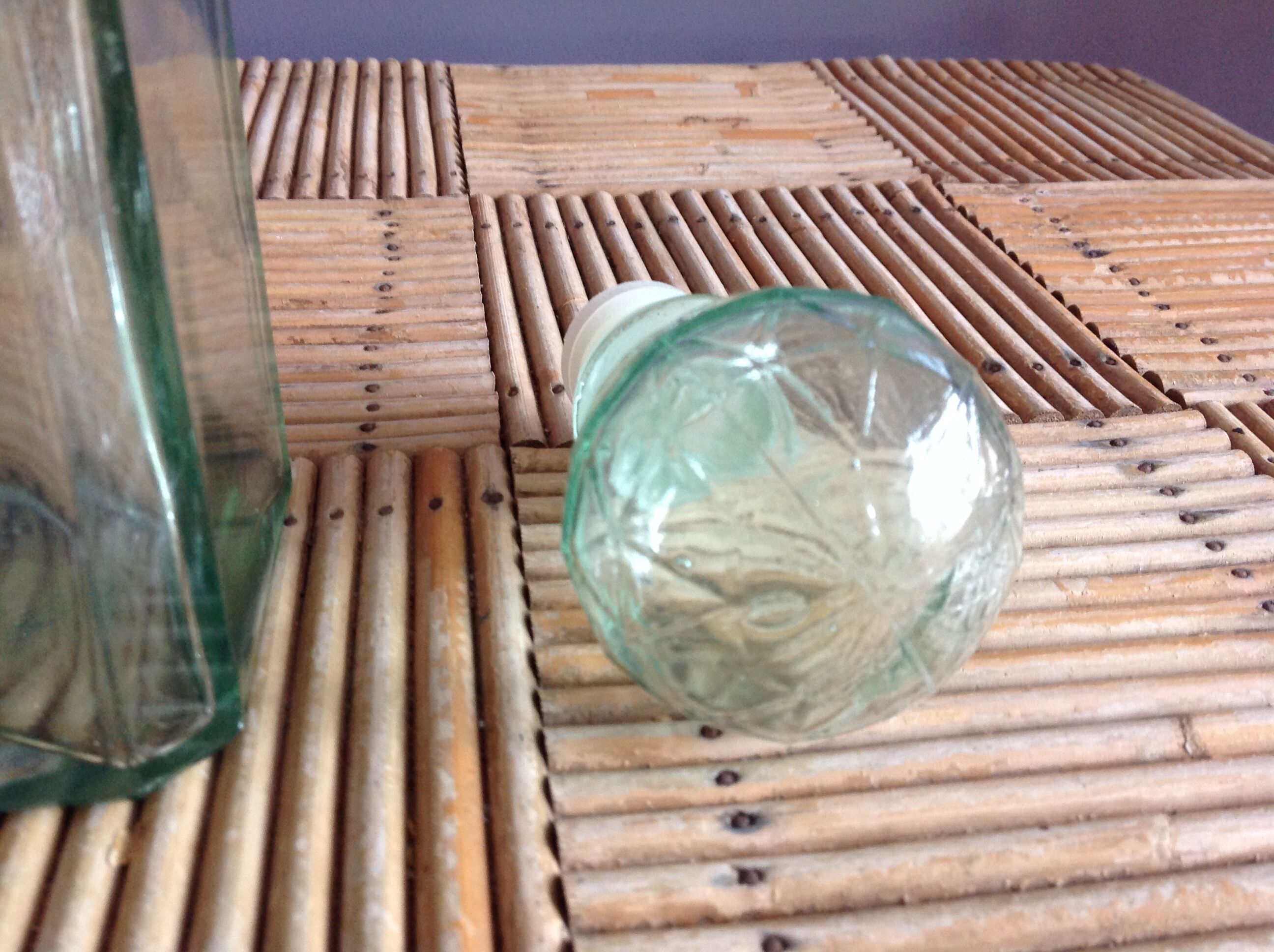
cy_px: 476
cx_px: 637
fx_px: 1286
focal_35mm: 35
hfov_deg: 52.7
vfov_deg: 40.6
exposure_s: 1/15
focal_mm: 4.28
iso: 160
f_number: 2.4
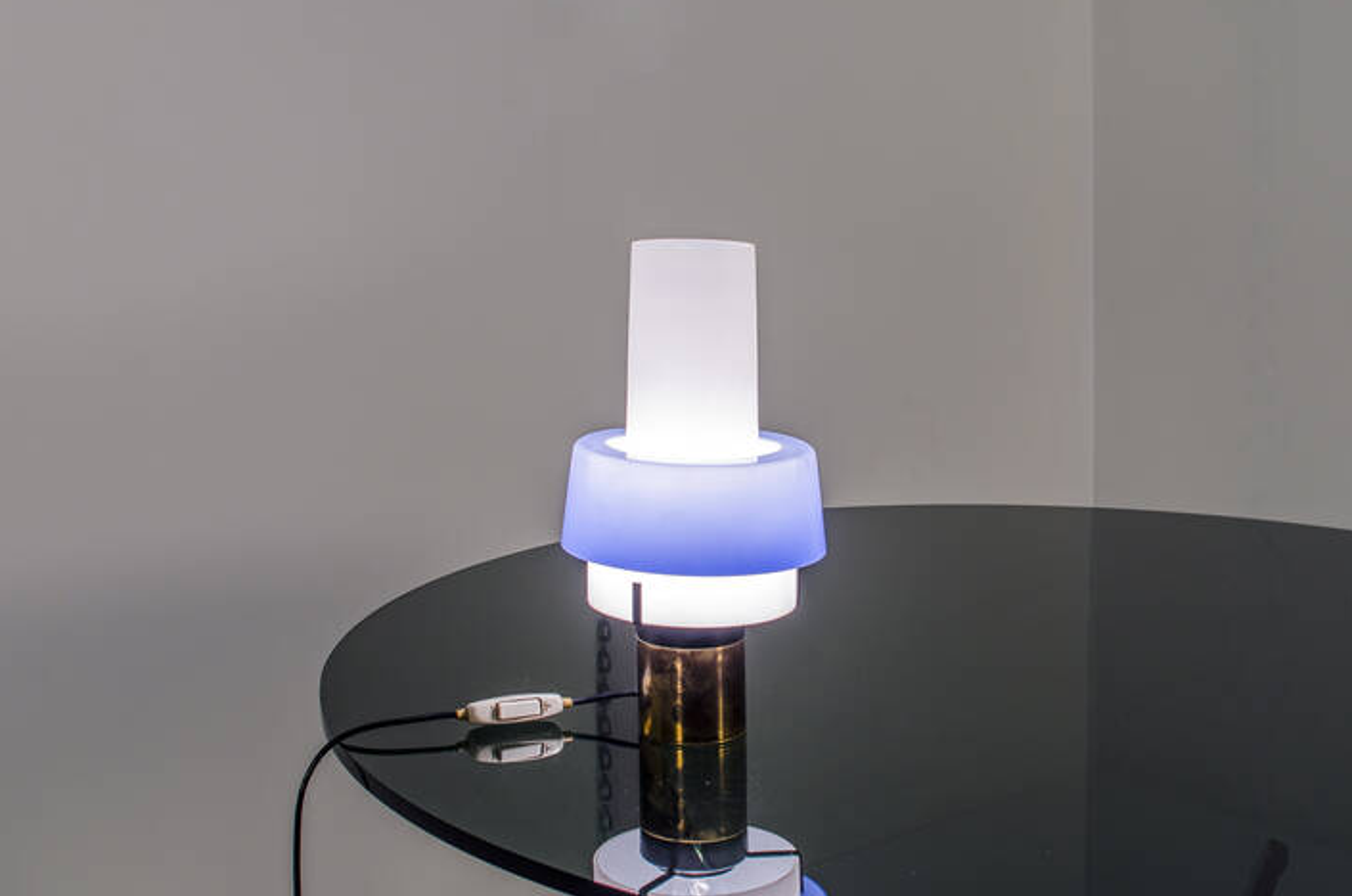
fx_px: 2006
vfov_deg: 25.2
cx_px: 686
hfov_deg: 37.2
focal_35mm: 54
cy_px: 449
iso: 125
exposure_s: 1/13
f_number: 8
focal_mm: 35
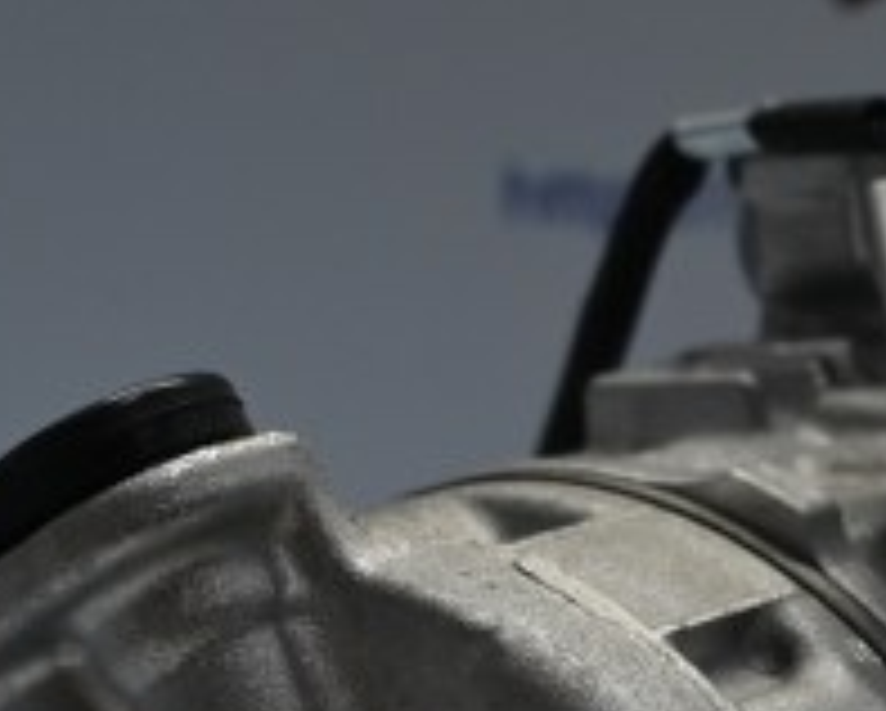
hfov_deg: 13.2
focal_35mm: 143
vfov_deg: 10.6
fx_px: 3751
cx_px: 944
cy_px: 893
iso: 560
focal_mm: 25
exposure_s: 1/125
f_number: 4.2
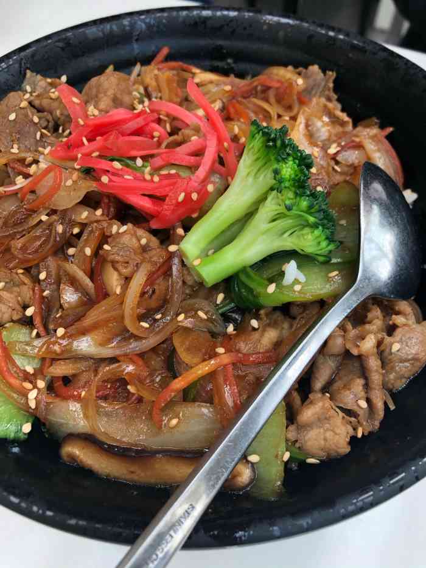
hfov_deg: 49.8
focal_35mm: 28
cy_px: 284
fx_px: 459
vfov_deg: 63.4
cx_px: 213
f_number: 1.8
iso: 32
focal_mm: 4
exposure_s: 1/120
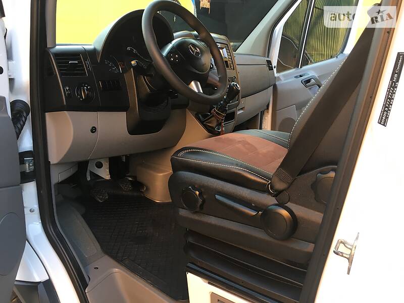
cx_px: 202
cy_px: 152
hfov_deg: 61.7
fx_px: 338
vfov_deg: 48.2
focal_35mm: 29
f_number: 2.2
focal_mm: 4.2
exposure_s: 1/33
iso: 32
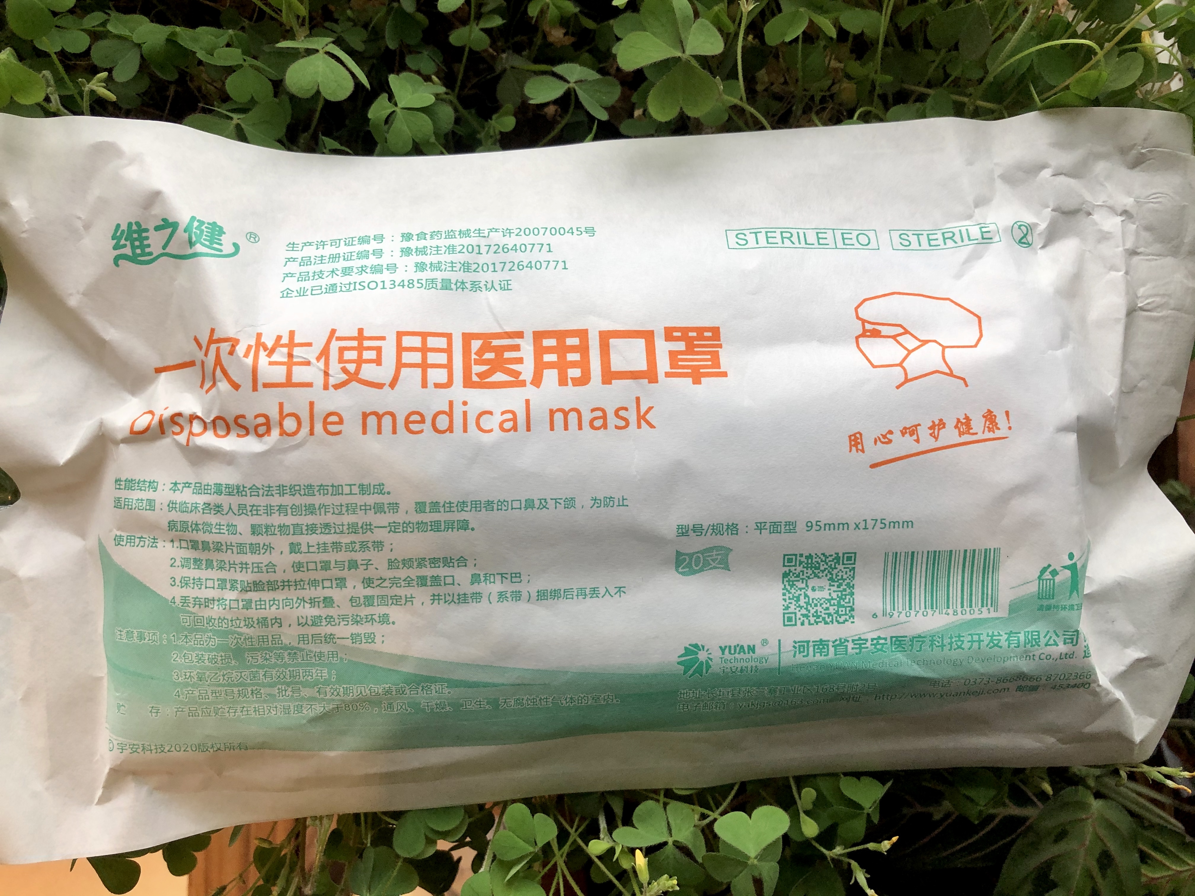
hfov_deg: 63.4
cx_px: 598
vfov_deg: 49.7
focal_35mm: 28
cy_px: 448
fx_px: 967
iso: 25
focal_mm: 3.99
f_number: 1.8
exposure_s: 1/33
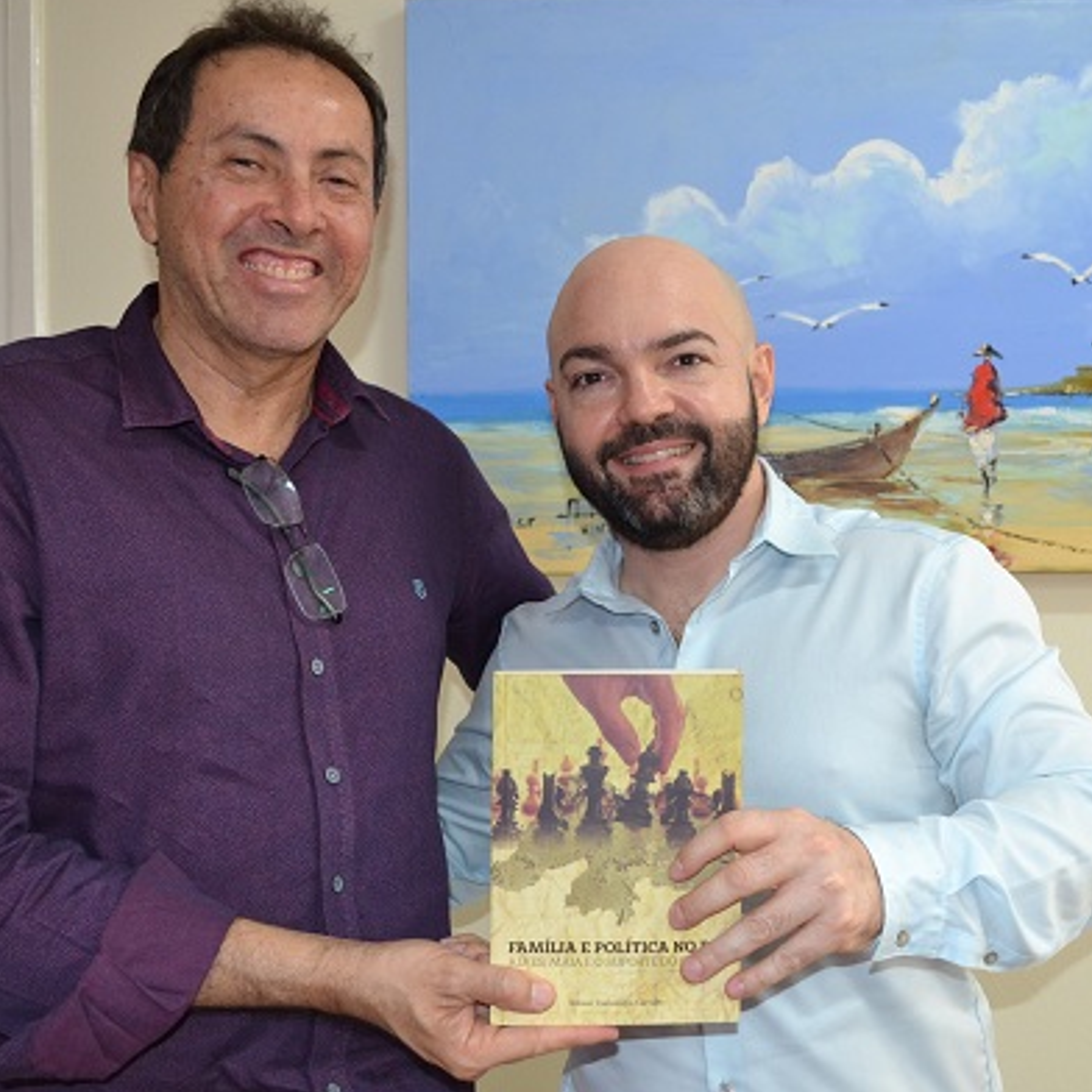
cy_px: 538
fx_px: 1392
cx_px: 680
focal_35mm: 39
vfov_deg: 42.8
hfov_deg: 42.5
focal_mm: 20
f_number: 3.8
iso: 900
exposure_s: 1/60
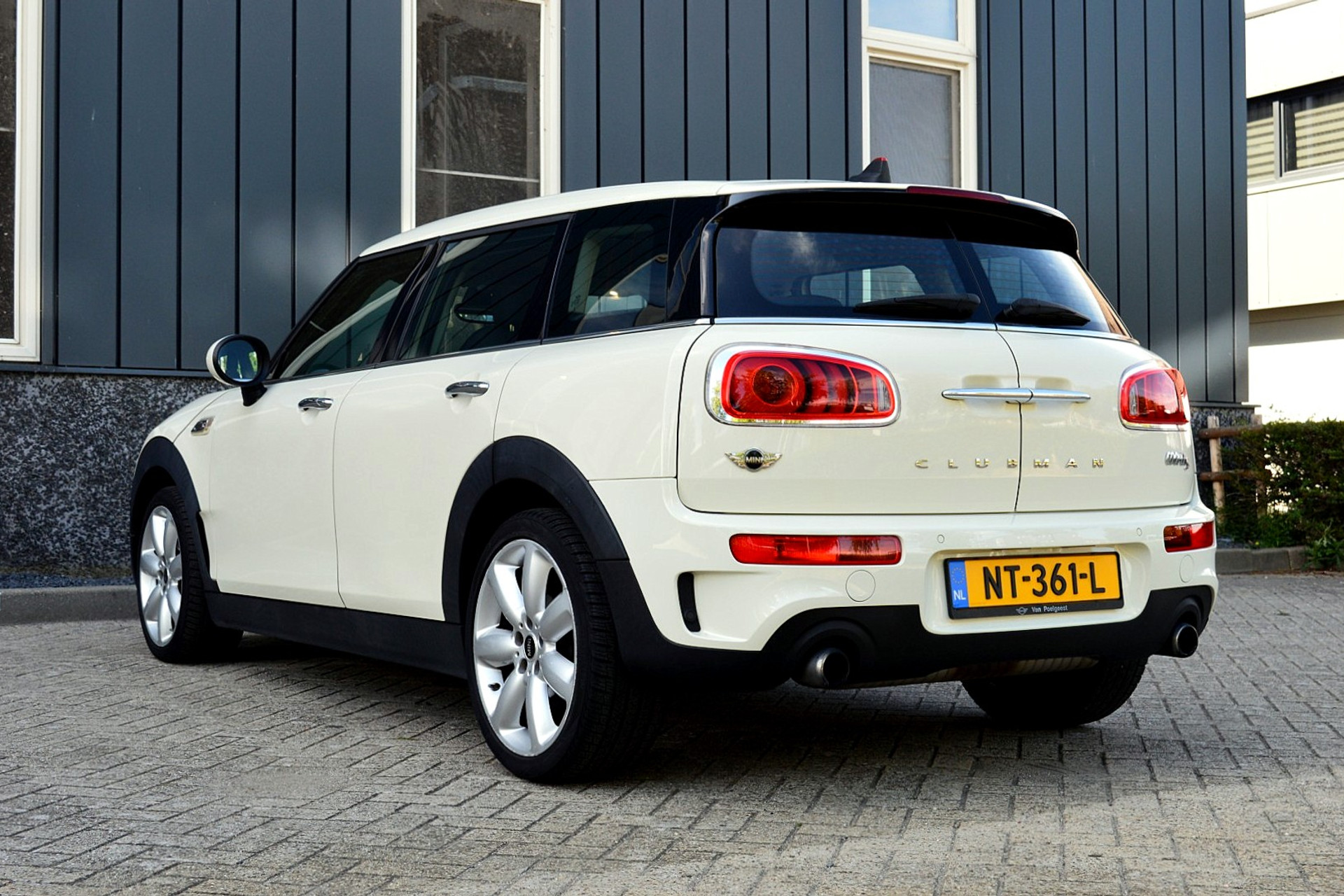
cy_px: 448
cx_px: 672
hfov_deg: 41.1
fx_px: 1792
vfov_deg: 28.1
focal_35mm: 48
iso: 400
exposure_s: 1/160
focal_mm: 32
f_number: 9
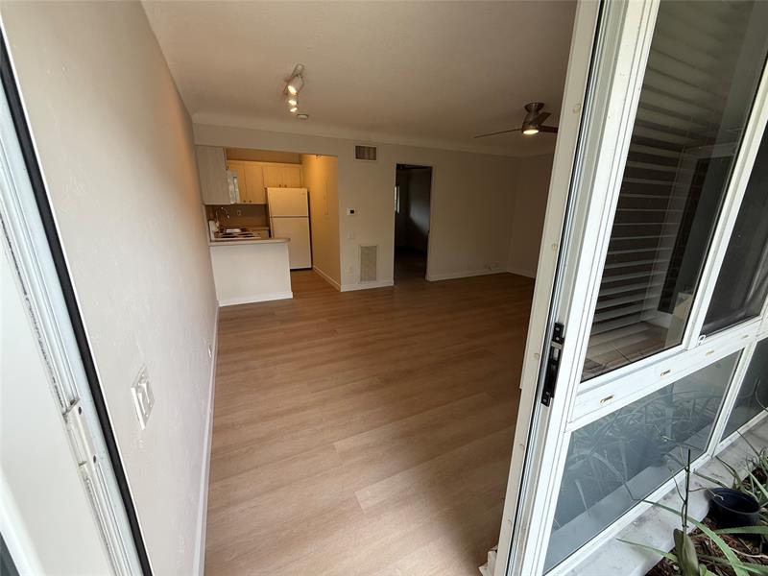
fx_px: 311
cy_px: 288
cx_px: 384
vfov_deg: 85.7
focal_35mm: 14
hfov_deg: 102.1
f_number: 2.2
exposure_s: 1/99
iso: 125
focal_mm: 2.22
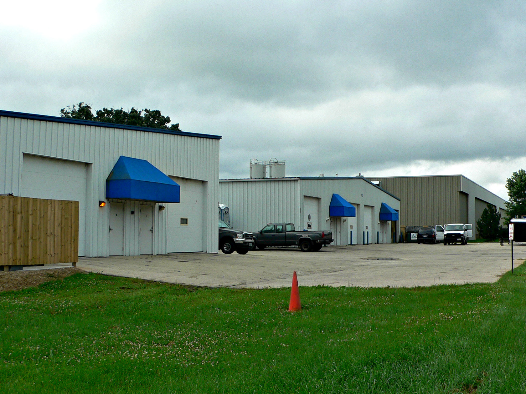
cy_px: 208
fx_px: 638
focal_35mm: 42
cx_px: 307
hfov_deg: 44.6
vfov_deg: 34.3
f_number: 4
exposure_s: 1/320
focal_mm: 4.6
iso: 80
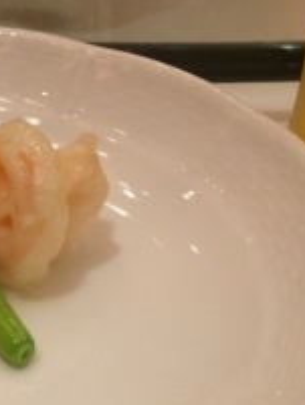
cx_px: -83
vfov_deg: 26.2
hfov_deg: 19.1
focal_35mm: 72
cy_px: 358
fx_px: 845
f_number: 2.2
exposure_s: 1/30
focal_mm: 4.15
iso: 125
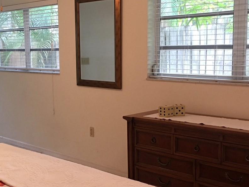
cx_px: 80
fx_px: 425
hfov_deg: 32.4
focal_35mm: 59
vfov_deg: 24.8
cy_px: 114
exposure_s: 1/15
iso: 50
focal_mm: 4.15
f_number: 2.2
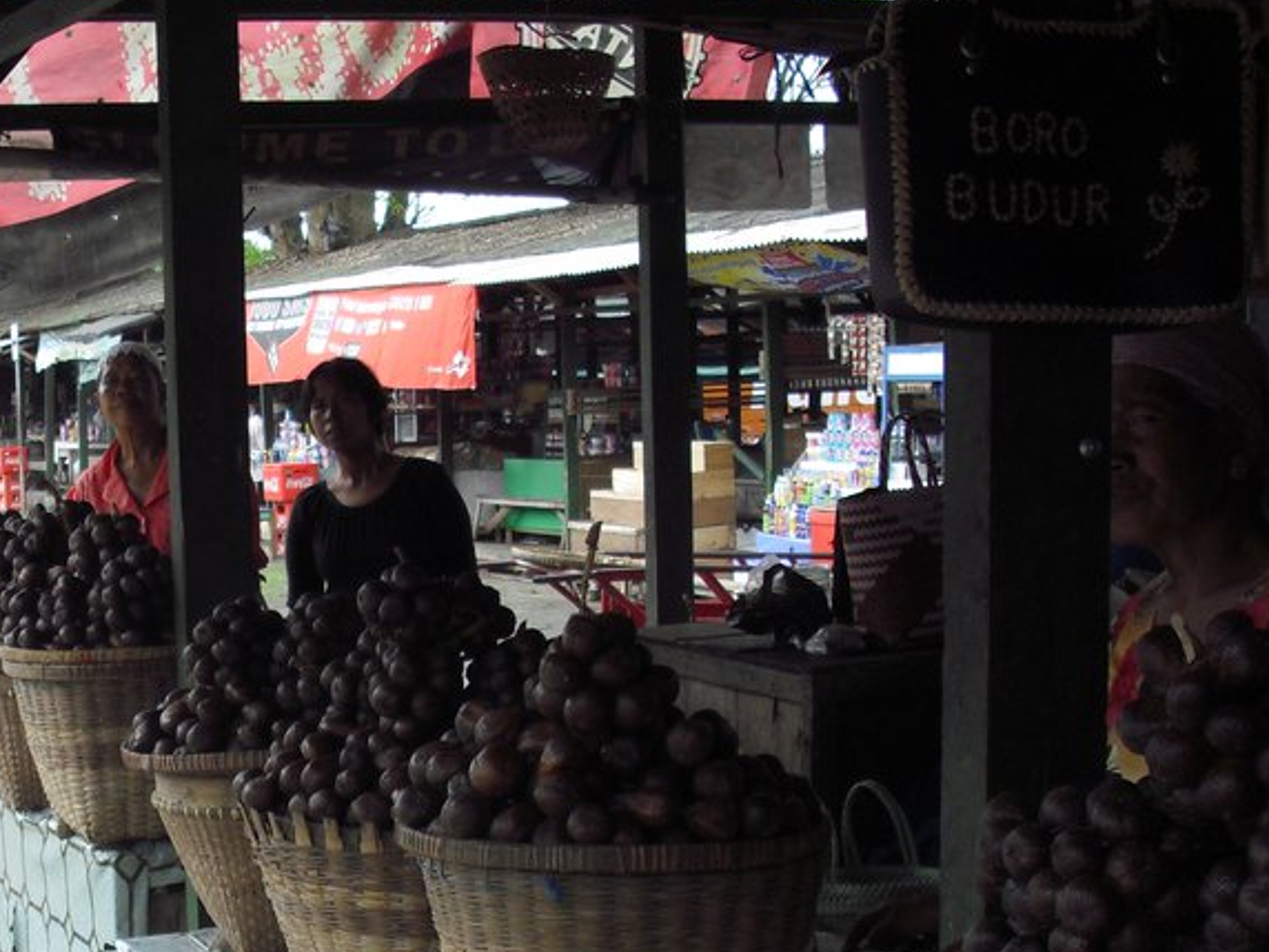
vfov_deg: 21.3
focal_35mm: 68
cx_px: 224
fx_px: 2493
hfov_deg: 27.9
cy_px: 806
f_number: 2.8
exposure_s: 1/250
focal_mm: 6.2
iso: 100
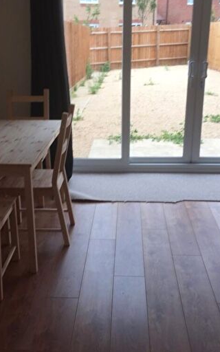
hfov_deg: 30.5
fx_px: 403
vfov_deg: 47.2
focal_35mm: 42
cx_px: 93
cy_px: 173
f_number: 2.2
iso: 32
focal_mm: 4.15
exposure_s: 1/100
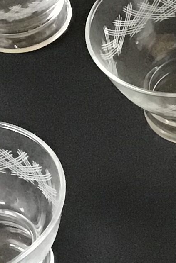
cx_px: 438
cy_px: 219
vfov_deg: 12.3
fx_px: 1217
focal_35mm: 166
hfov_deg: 7.6
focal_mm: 3.3
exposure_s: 1/25
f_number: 2.4
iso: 200
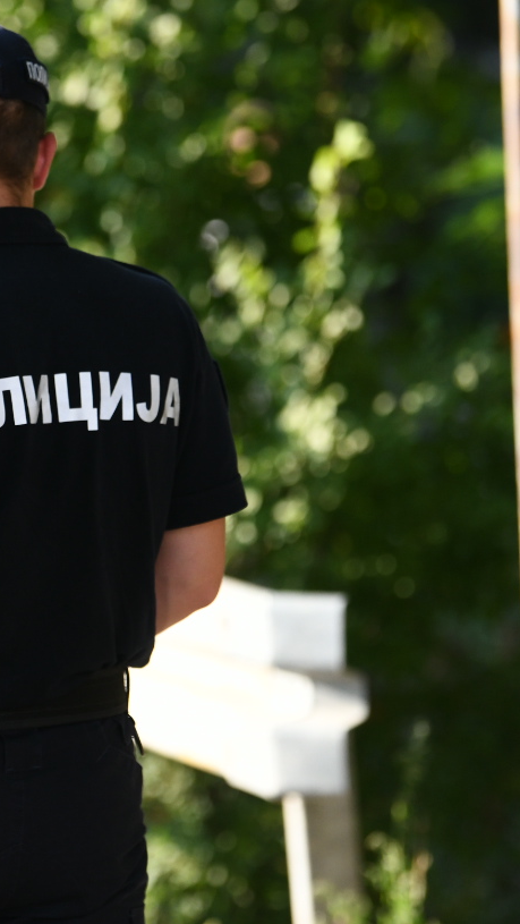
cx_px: -65
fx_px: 6882
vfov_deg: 7.7
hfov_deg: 4.3
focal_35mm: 281
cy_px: 395
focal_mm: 135
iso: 1000
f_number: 2.8
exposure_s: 1/3200
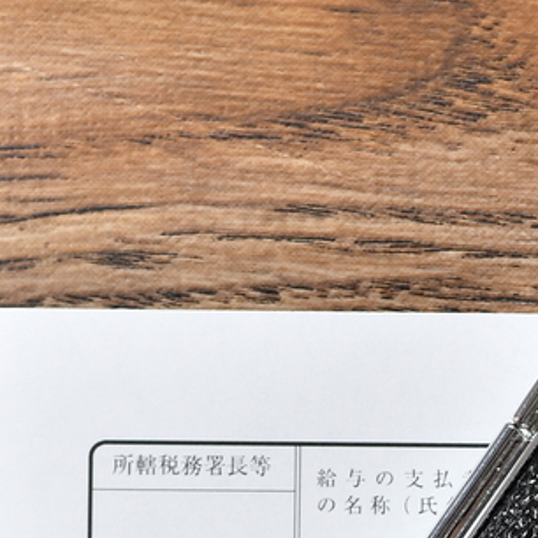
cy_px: 649
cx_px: 691
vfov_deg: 5.8
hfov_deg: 5.8
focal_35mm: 300
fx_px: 5275
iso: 360
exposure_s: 1/100
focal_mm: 60
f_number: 7.1
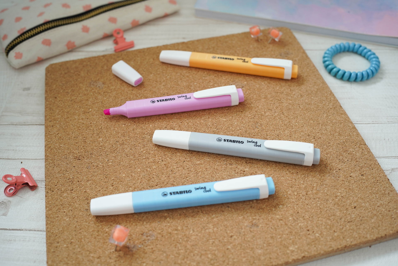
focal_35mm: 35
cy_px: 133
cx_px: 199
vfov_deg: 37.9
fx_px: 387
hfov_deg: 54.4
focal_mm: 35
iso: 800
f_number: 5
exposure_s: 1/100
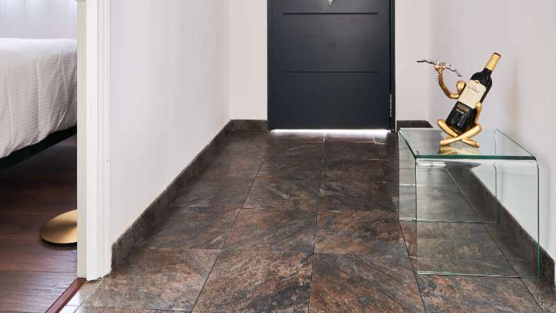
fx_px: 428
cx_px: 314
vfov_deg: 37.0
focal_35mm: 29
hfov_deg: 65.8
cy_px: 18
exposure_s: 1/3
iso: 100
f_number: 8
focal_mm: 14
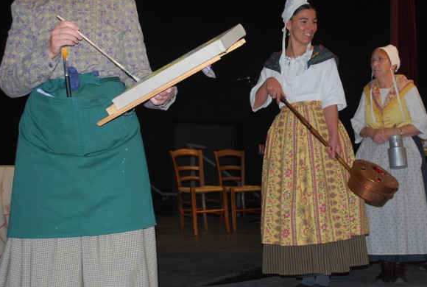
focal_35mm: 60
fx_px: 714
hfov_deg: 33.2
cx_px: 254
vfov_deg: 22.7
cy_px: 120
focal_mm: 26
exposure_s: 1/60
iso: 220
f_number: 4.2
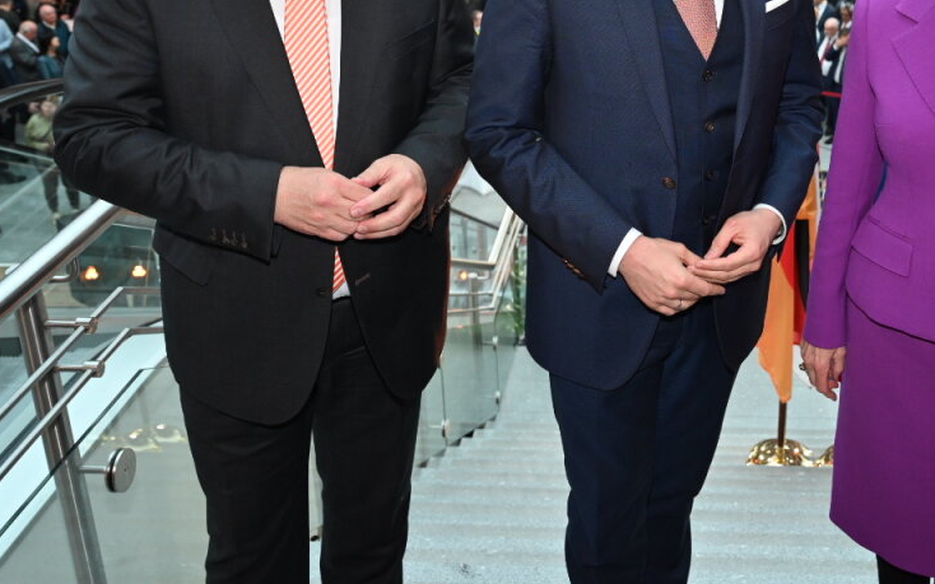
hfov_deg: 43.3
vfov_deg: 27.9
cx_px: 666
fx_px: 1147
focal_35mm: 45
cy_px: 103
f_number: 4.5
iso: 1000
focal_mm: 25
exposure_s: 1/50
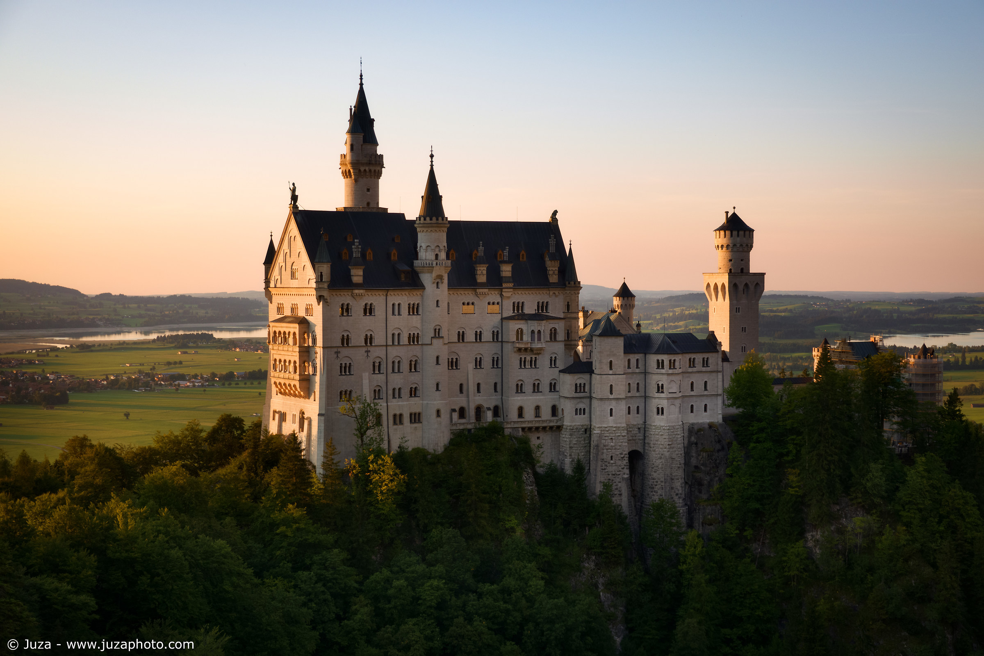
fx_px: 1339
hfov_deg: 40.3
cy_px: 328
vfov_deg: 27.5
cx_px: 492
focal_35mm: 49
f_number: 4
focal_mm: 18.63
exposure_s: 1/200
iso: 80
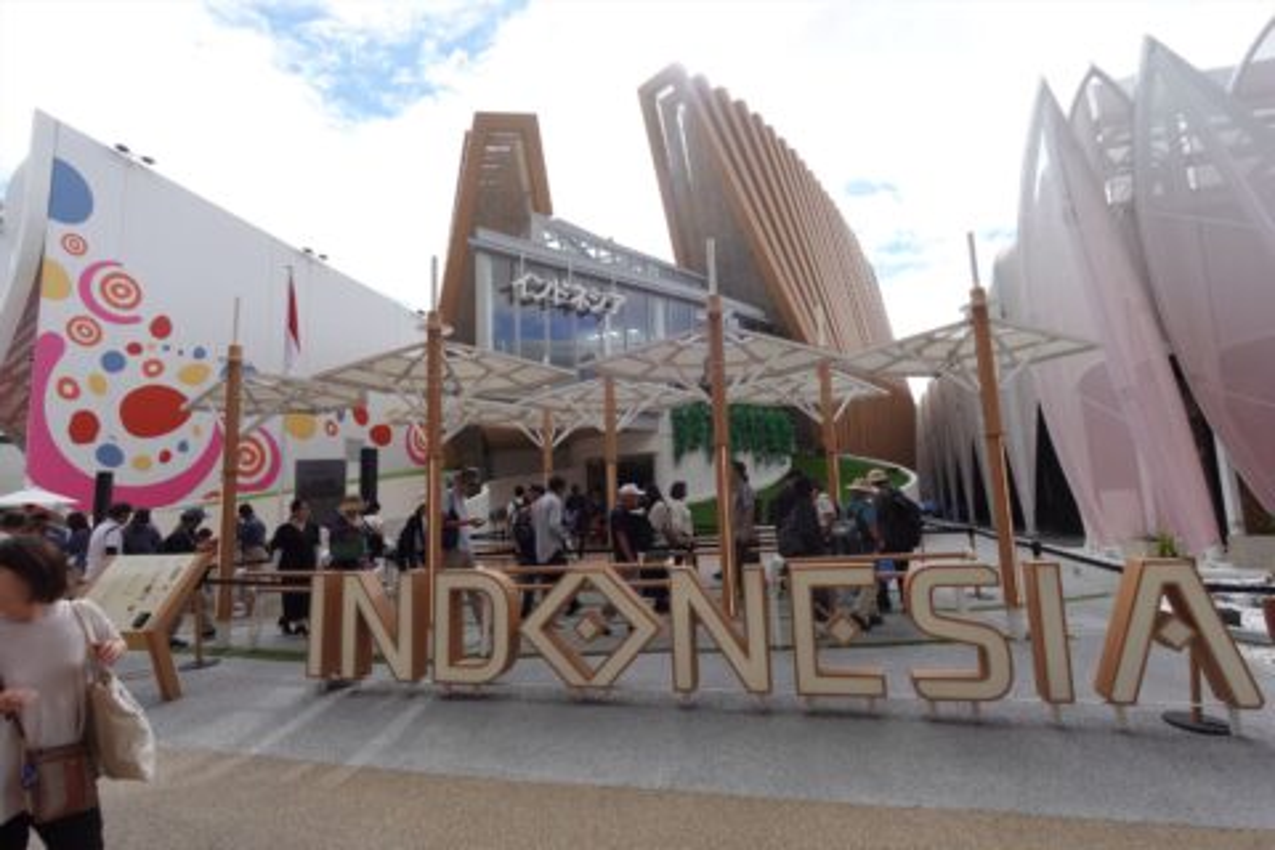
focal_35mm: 18
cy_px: 425
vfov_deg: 67.4
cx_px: 638
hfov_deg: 90.0
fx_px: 637
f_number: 4
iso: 160
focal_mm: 6.9
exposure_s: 1/125
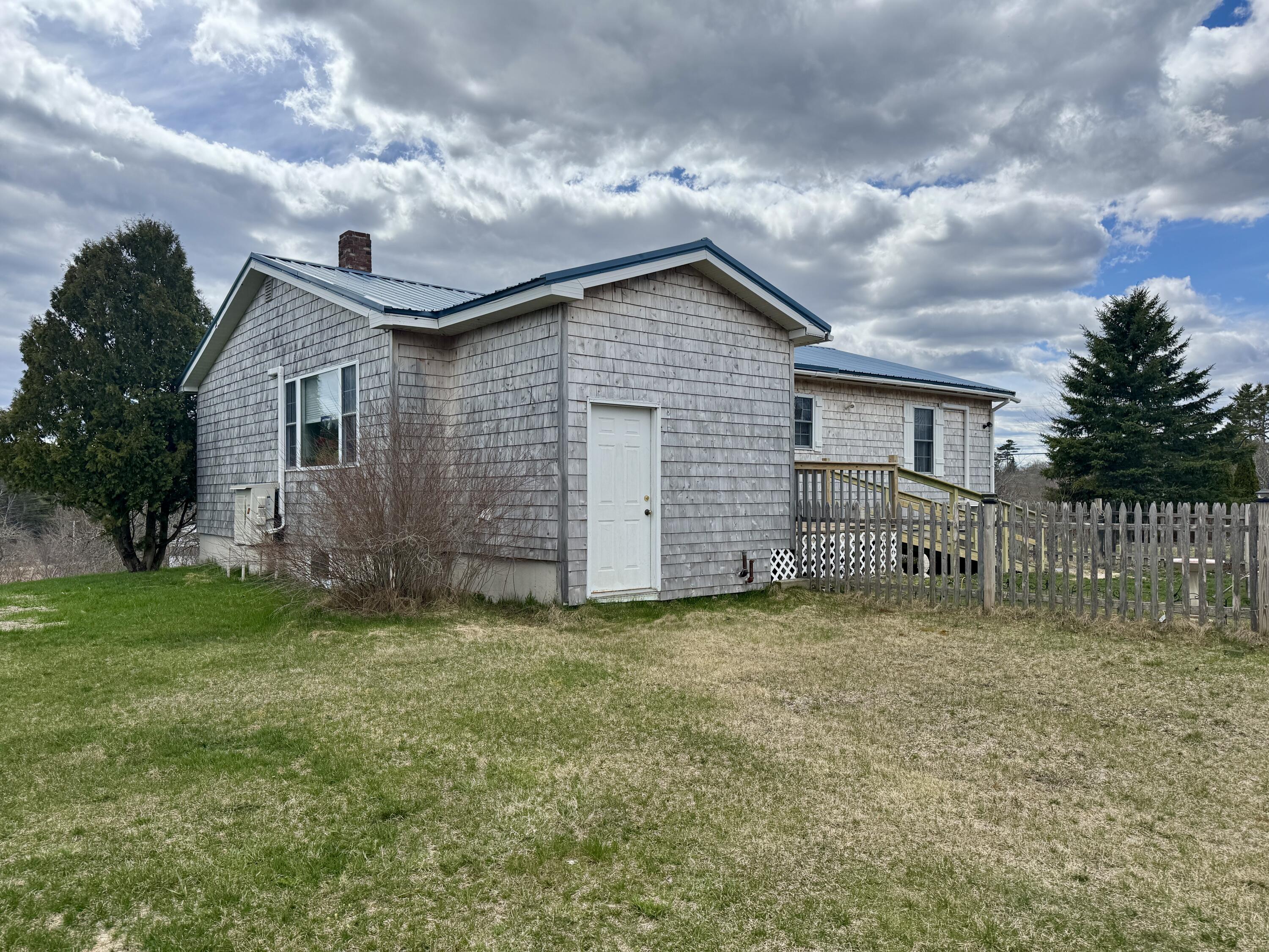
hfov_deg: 71.6
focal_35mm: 24
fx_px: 880
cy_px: 476
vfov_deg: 56.8
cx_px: 634
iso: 80
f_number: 1.78
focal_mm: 6.76
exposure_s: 1/6410
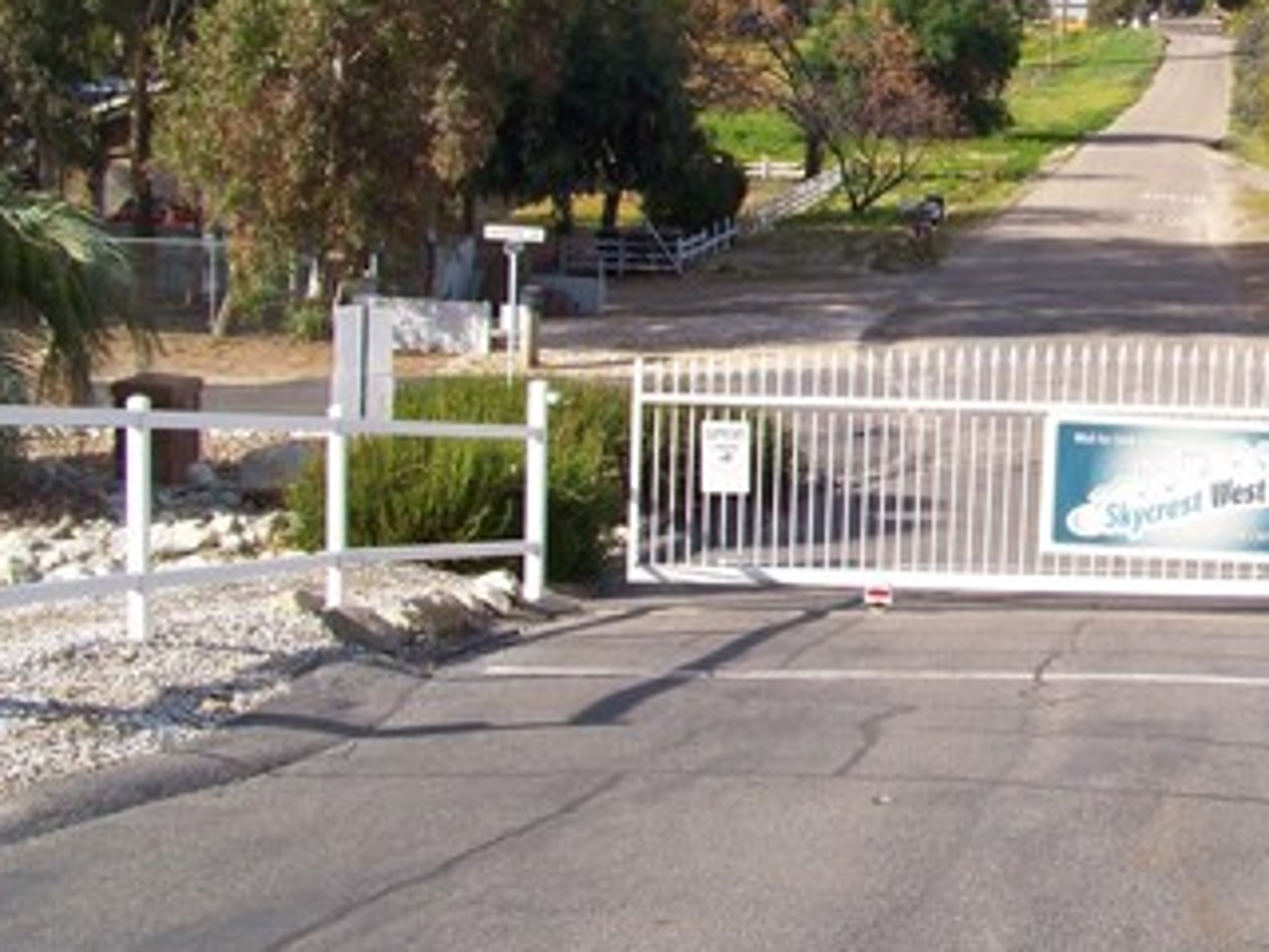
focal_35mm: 66
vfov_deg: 22.1
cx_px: 1150
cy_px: 298
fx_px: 2420
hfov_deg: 28.2
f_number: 3.6
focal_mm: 5.85
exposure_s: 1/500
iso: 64
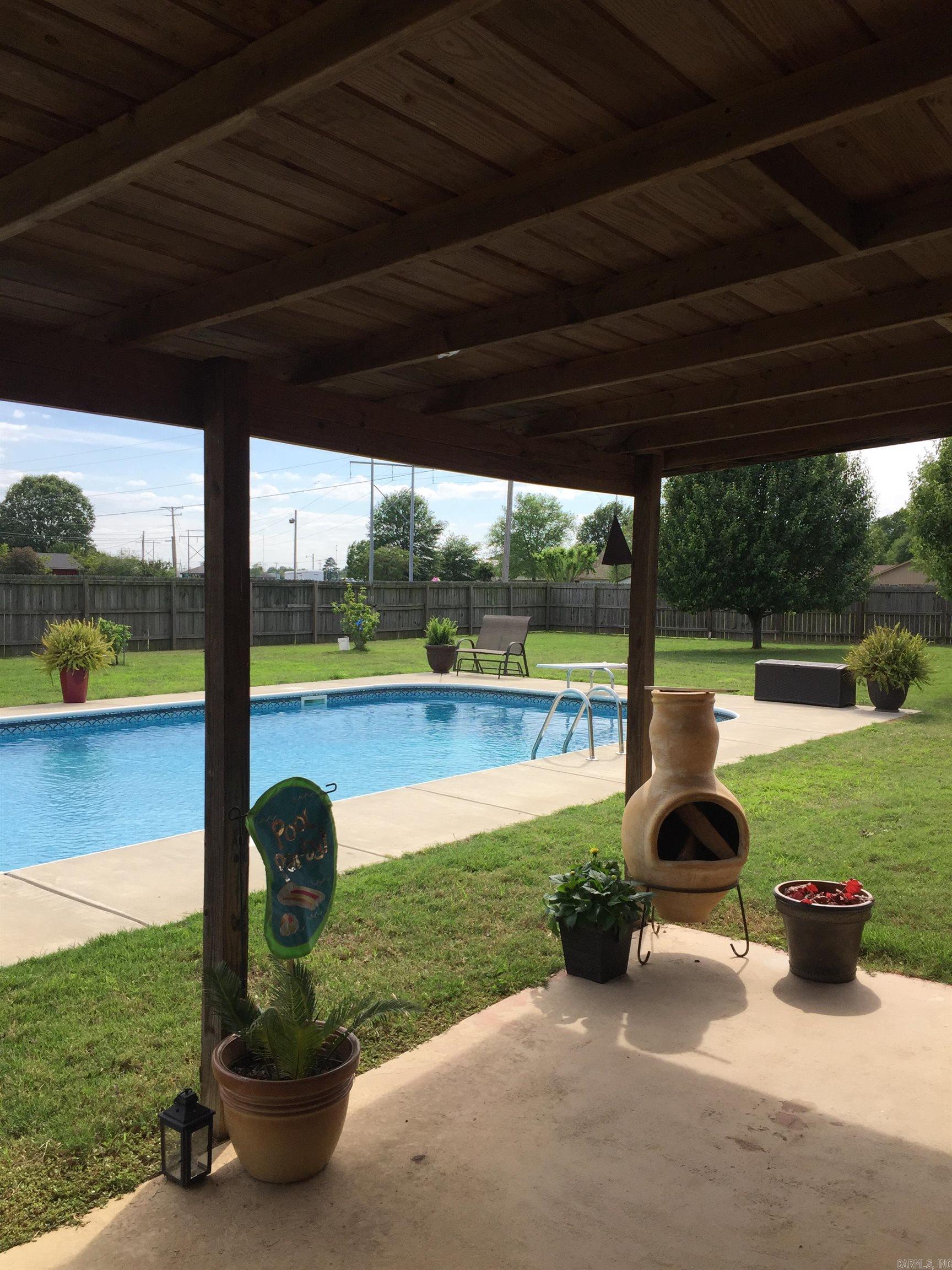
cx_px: 476
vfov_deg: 61.7
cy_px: 635
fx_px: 1063
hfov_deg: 48.2
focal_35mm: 29
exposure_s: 1/1582
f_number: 2.2
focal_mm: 4.15
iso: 32
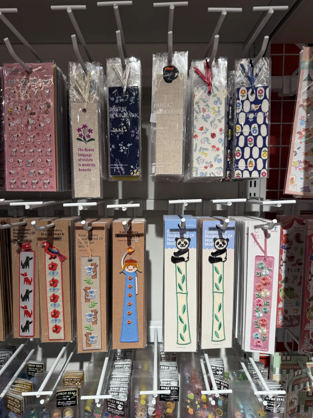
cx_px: 156
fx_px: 289
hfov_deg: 56.8
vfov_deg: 71.6
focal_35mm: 24
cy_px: 209
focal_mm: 6.76
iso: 80
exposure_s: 1/358
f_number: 1.78
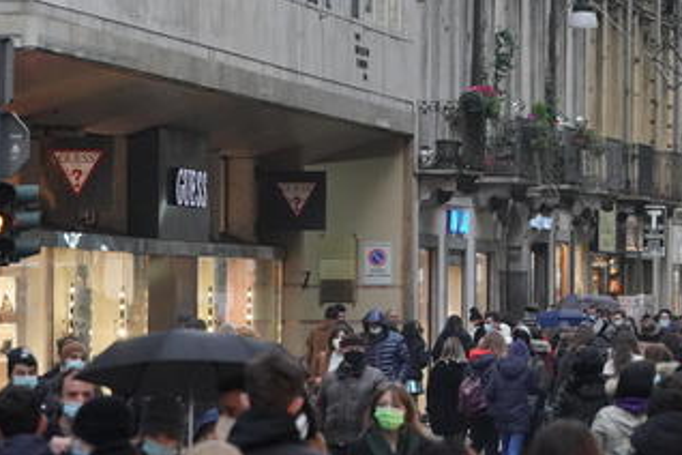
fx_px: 5759
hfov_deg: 6.8
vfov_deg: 4.5
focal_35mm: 304
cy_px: 203
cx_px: 592
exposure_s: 1/320
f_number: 6.3
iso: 6400
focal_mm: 138
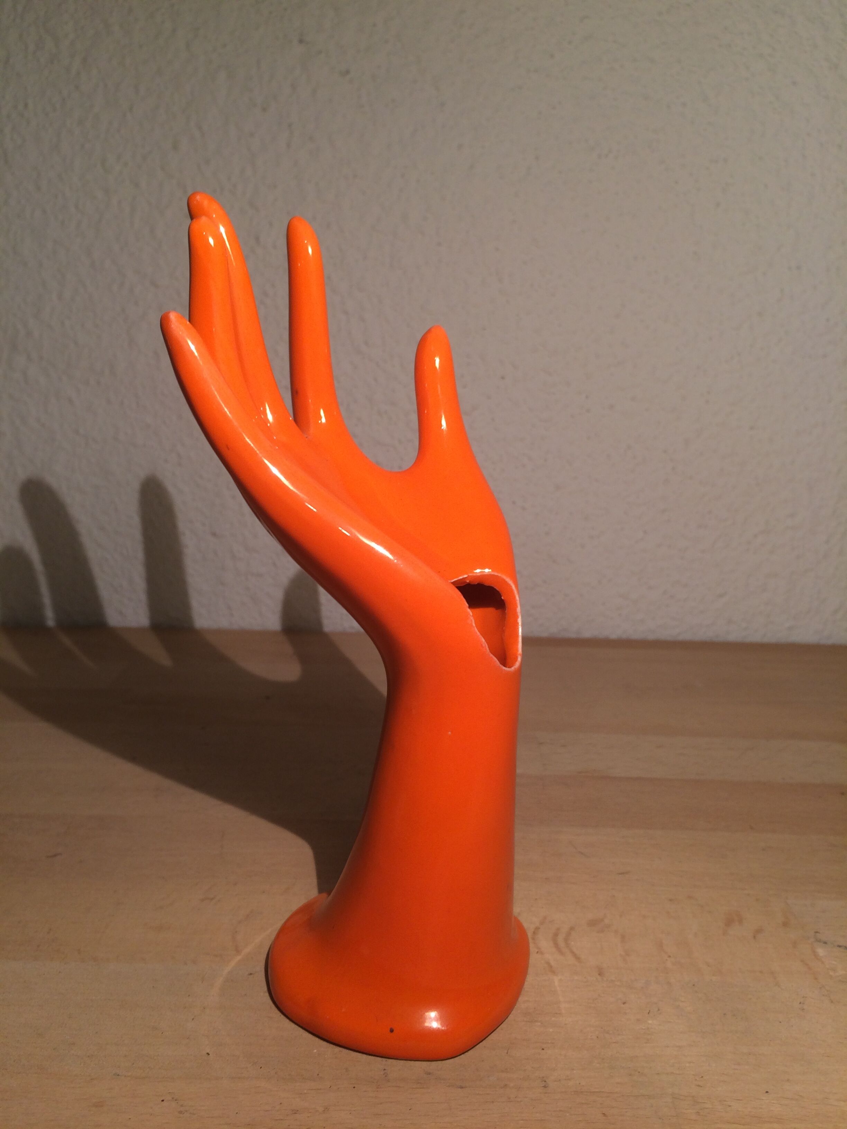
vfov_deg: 61.7
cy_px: 564
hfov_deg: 48.2
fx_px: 946
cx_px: 424
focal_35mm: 29
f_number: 2.2
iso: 40
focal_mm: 4.15
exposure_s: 1/33
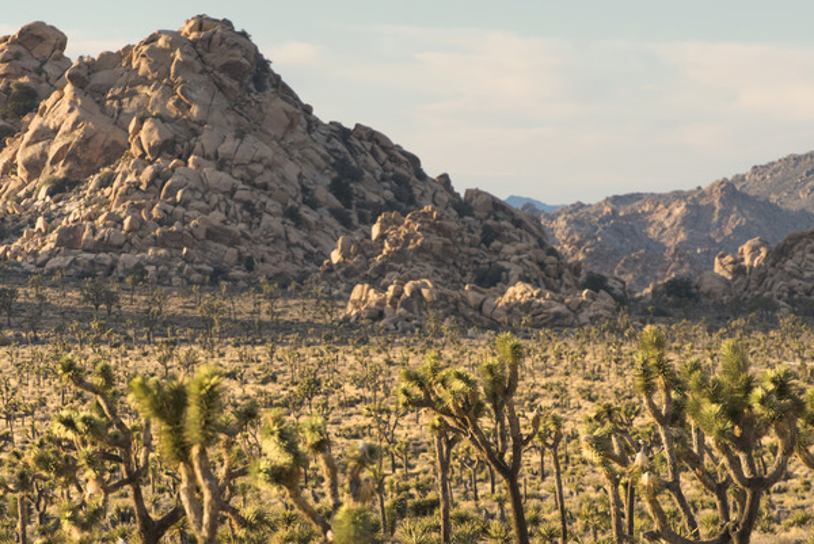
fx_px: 7535
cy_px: 313
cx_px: 375
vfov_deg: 4.1
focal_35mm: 333
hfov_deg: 6.2
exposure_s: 1/2000
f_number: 2.8
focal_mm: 200
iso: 400
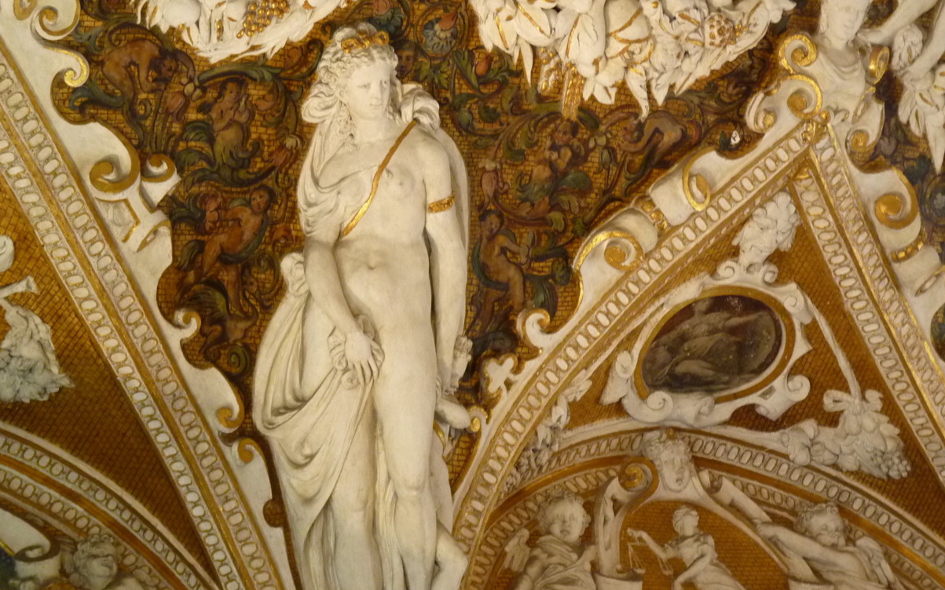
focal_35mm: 141
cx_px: 447
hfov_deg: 14.8
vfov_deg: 9.3
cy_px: 245
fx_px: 3632
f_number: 3.6
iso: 400
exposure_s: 1/30
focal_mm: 22.3
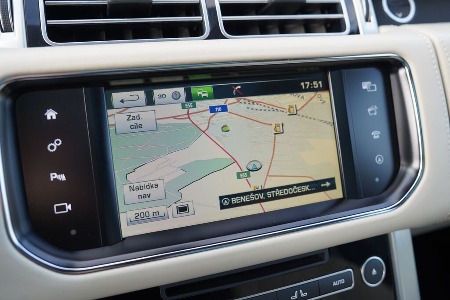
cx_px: 225
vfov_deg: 43.6
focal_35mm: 30
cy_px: 150
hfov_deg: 61.9
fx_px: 375
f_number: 4.5
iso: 100
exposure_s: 1/50
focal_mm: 30
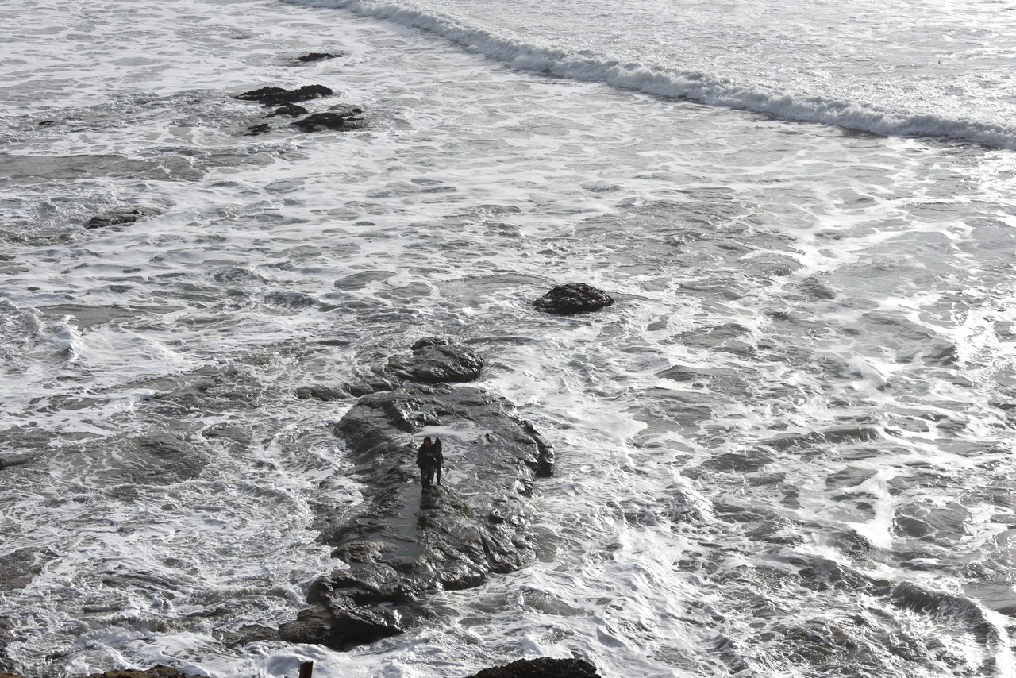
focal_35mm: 68
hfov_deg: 29.6
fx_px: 1919
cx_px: 508
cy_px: 339
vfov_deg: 20.0
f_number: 10
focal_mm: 68
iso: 100
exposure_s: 1/400
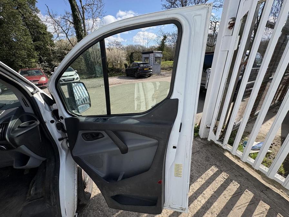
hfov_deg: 102.1
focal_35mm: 14
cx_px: 144
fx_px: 117
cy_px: 108
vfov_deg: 85.7
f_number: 2.2
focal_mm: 2.22
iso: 64
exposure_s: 1/1449
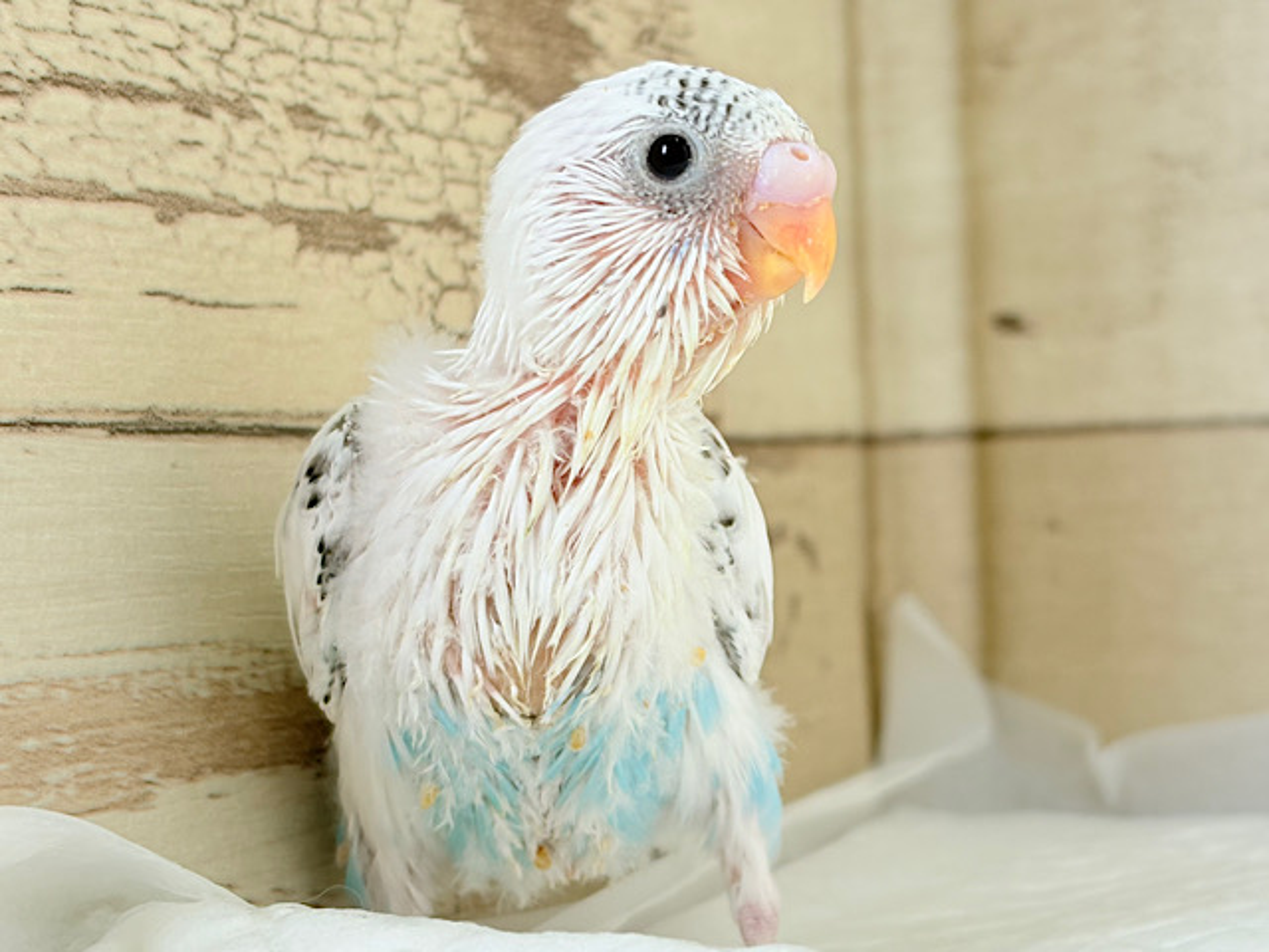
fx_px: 1906
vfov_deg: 28.0
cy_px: 476
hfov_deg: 36.8
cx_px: 634
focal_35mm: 52
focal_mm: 5.96
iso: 50
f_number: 1.6
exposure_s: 1/117
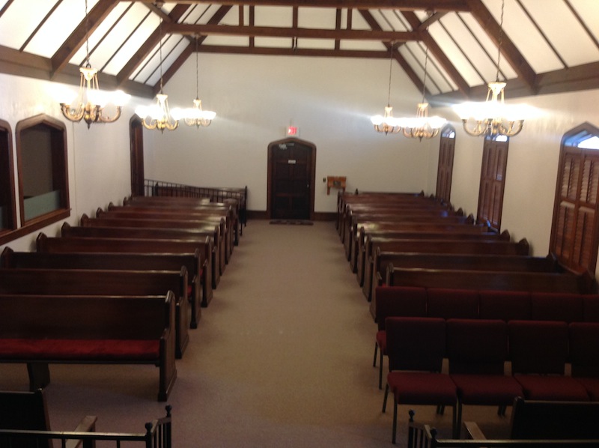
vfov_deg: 40.6
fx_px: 605
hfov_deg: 52.7
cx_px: 300
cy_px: 224
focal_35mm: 35
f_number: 2.4
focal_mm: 4.28
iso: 160
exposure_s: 1/15
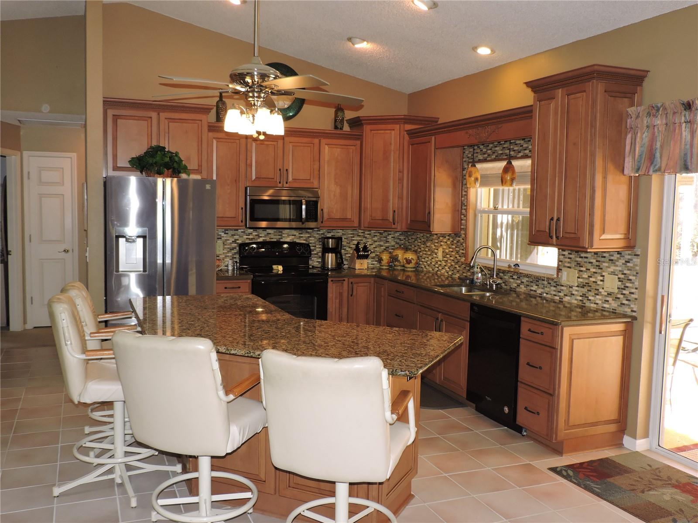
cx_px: 349
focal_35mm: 33
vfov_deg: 42.9
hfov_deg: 55.4
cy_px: 262
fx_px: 665
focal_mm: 5.9
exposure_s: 1/30
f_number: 3.2
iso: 200
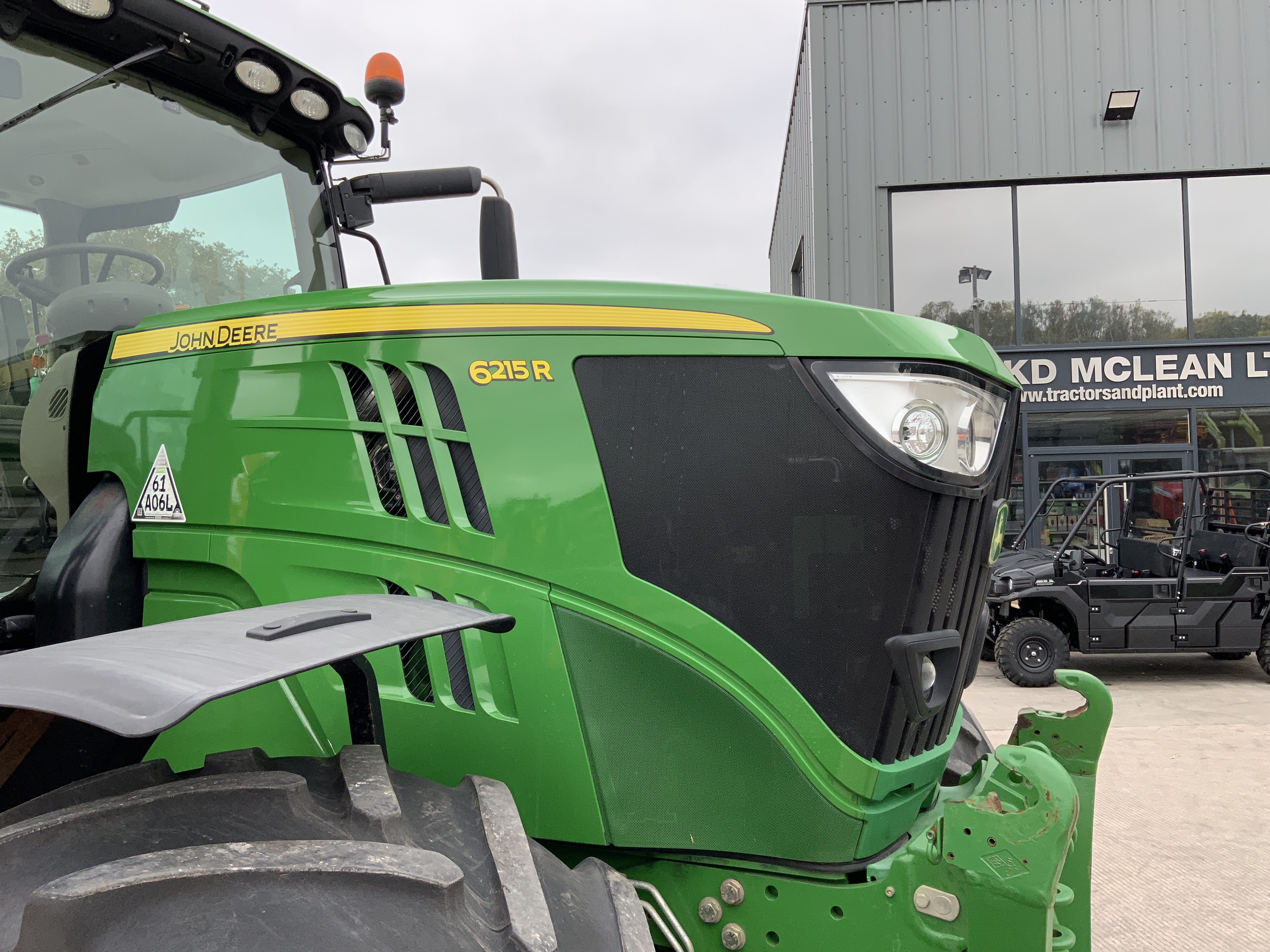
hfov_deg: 61.7
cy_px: 476
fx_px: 1064
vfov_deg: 48.2
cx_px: 635
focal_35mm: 29
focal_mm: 3
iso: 16
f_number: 1.8
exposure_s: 1/450
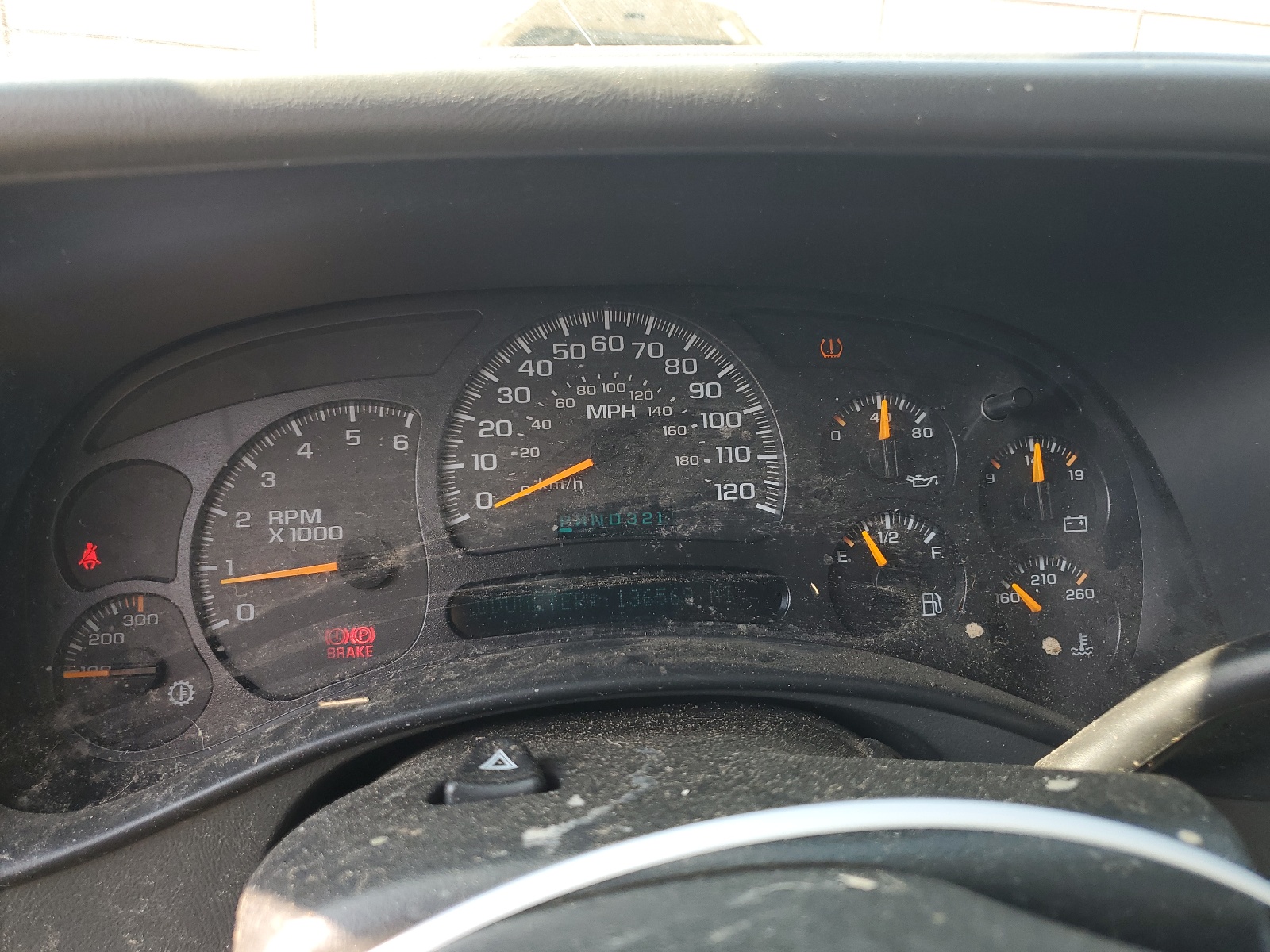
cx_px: 635
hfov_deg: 67.3
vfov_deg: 53.1
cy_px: 476
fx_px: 954
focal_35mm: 26
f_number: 1.5
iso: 50
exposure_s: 1/175
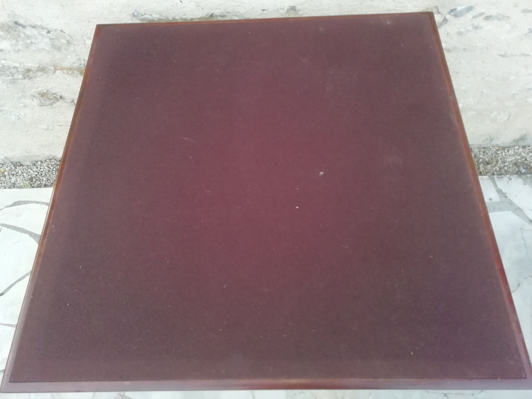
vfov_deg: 53.1
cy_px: 200
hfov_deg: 67.3
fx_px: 400
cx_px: 266
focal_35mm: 26
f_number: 2.2
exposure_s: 1/33.3
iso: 200
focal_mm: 3.46
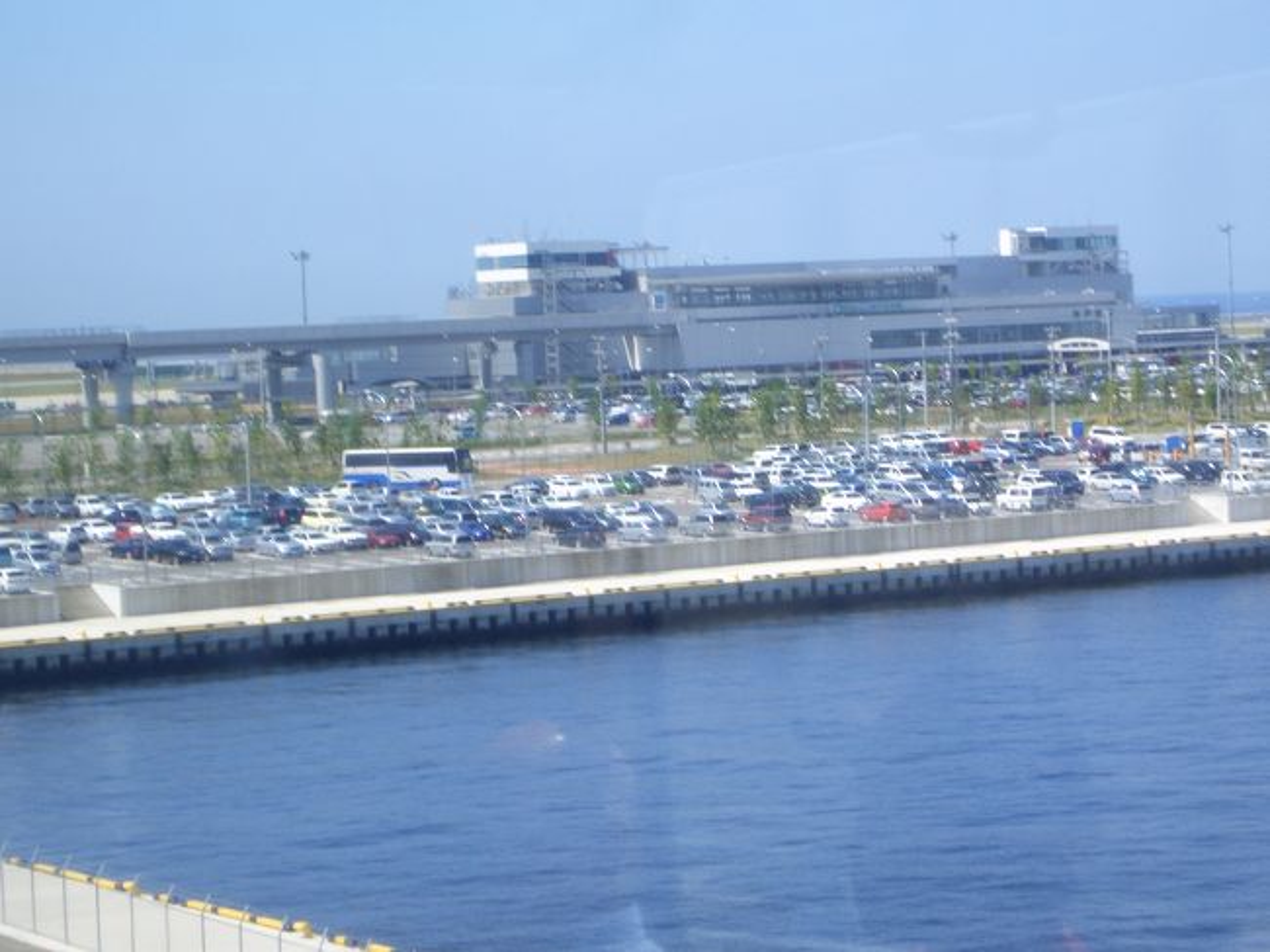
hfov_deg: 19.3
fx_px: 3741
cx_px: 635
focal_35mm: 102
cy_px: 476
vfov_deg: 14.5
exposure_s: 1/125
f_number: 6.6
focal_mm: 13.5
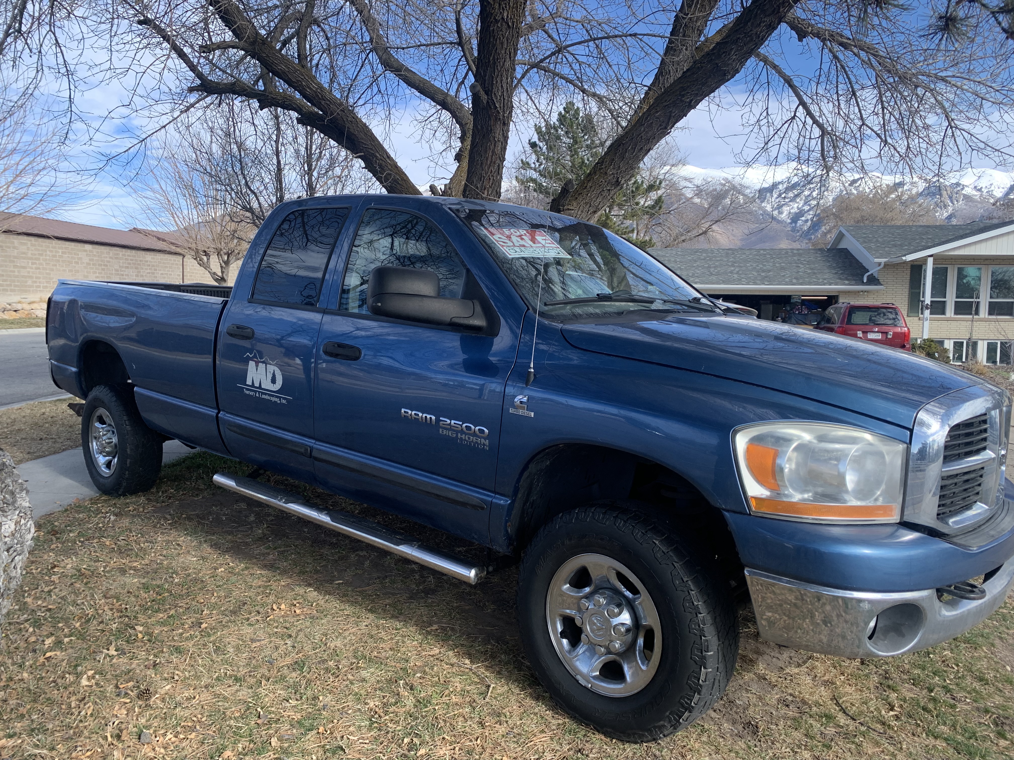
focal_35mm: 26
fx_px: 762
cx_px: 507
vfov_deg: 53.1
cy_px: 380
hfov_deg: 67.3
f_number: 1.8
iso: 25
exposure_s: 1/678
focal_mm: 4.25
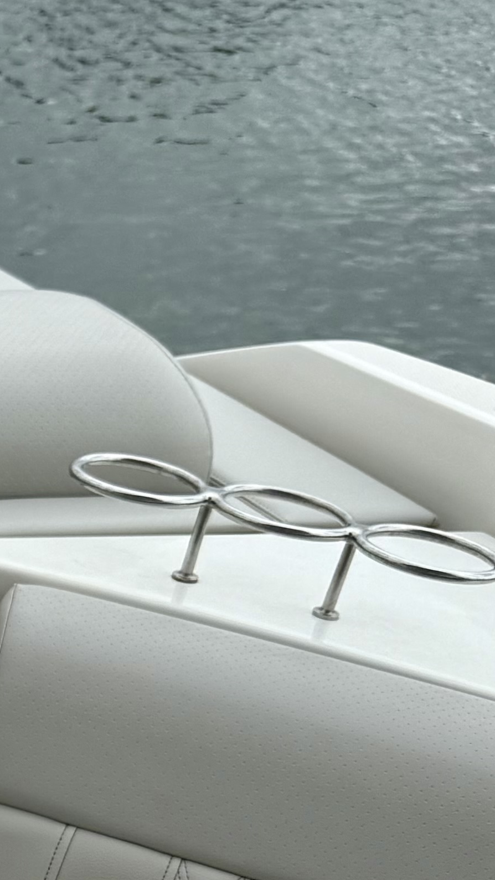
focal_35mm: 94
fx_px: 2193
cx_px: -727
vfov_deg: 21.7
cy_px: 910
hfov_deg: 10.8
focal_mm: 6.76
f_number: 1.78
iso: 80
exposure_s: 1/5714
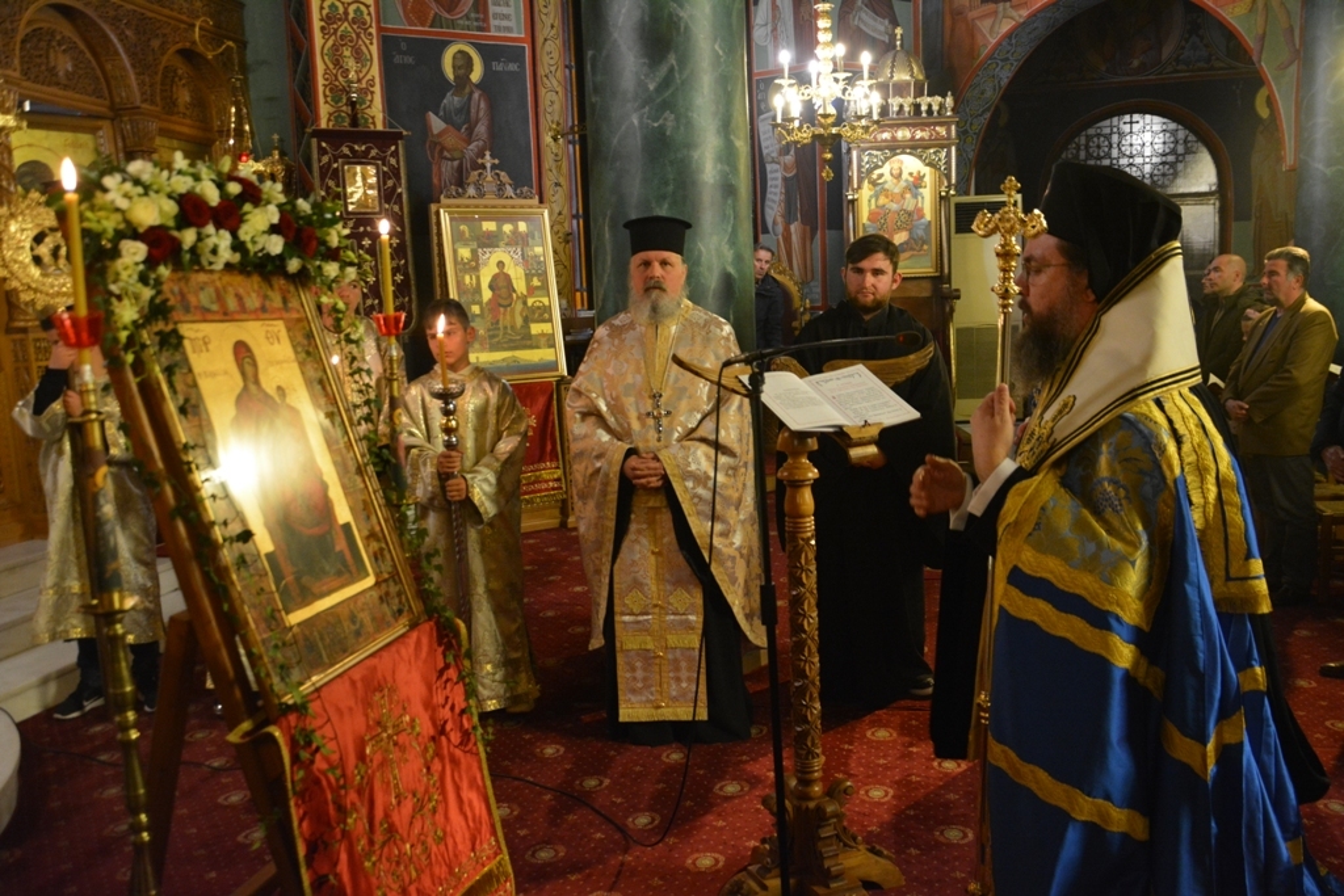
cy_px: 448
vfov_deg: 40.0
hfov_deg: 57.2
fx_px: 1232
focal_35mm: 33
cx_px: 672
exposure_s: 1/30
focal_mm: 22
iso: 2000
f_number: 3.8
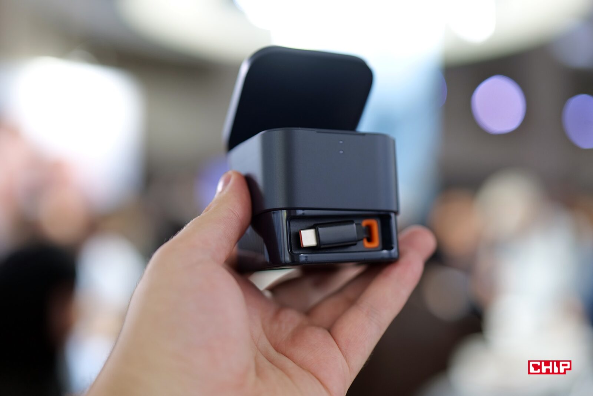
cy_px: 198
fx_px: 824
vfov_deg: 27.0
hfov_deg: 39.6
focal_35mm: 50
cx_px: 296
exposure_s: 1/50
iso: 640
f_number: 2
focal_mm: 50
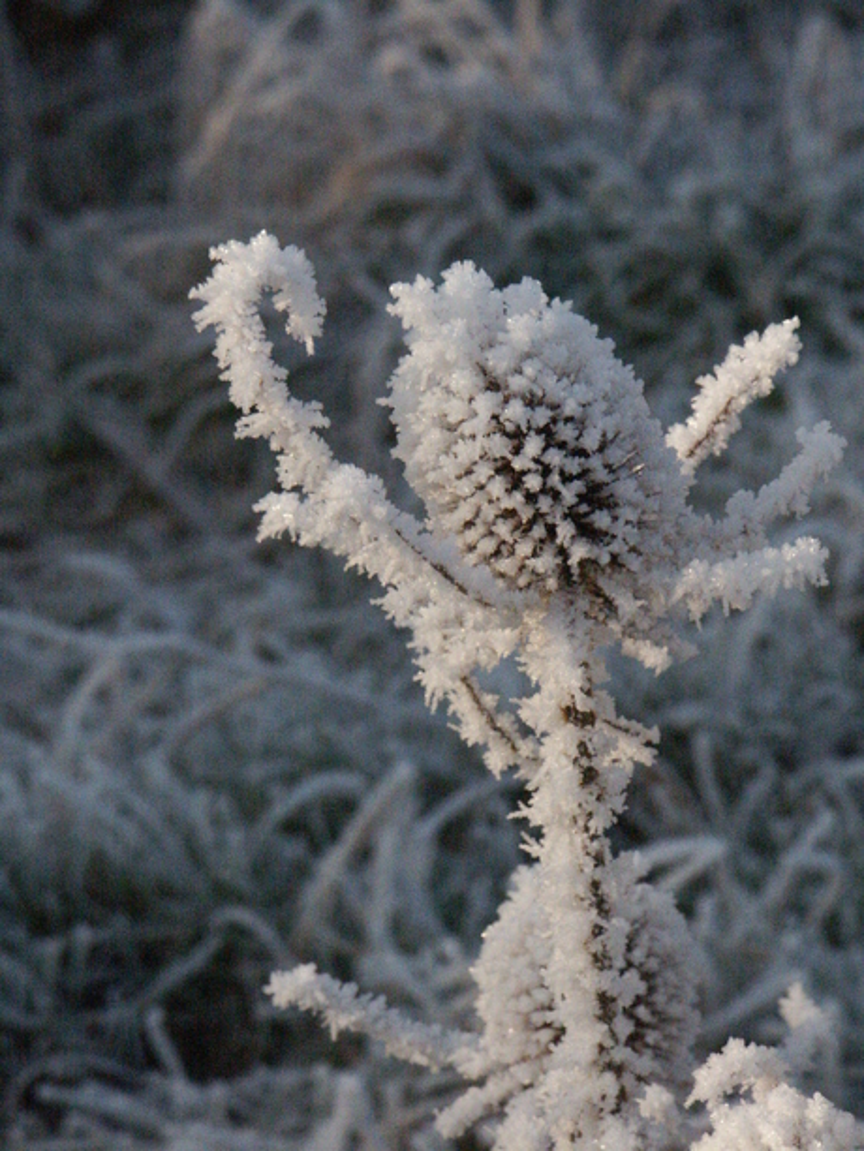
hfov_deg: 7.5
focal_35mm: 199
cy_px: 576
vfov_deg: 9.9
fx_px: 6620
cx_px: 432
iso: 800
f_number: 8
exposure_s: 1/1500
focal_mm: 50.28
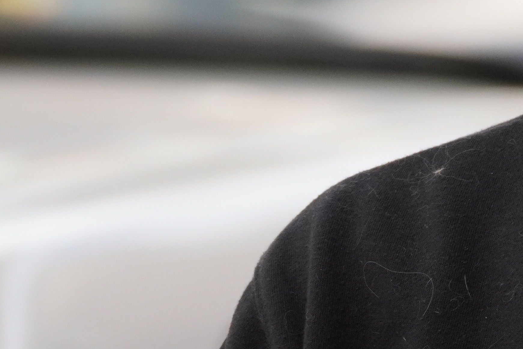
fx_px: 14092
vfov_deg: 1.4
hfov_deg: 2.1
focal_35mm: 970
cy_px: -98
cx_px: 756
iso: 800
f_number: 5.6
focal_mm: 188
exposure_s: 1/800
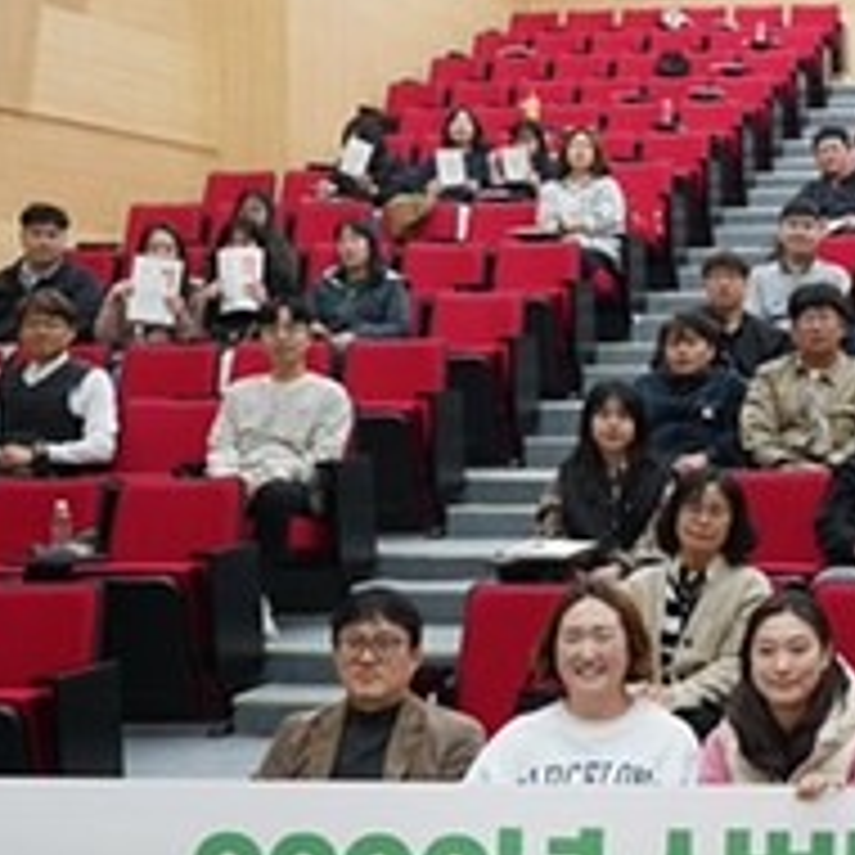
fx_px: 2180
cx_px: 1156
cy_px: 464
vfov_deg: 22.2
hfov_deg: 20.1
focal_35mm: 78
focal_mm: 29
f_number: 4
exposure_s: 1/160
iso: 1600
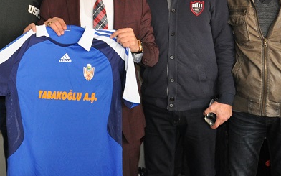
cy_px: 30
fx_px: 537
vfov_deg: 18.4
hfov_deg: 29.2
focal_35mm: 70
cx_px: 109
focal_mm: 21
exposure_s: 1/80
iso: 800
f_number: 3.8
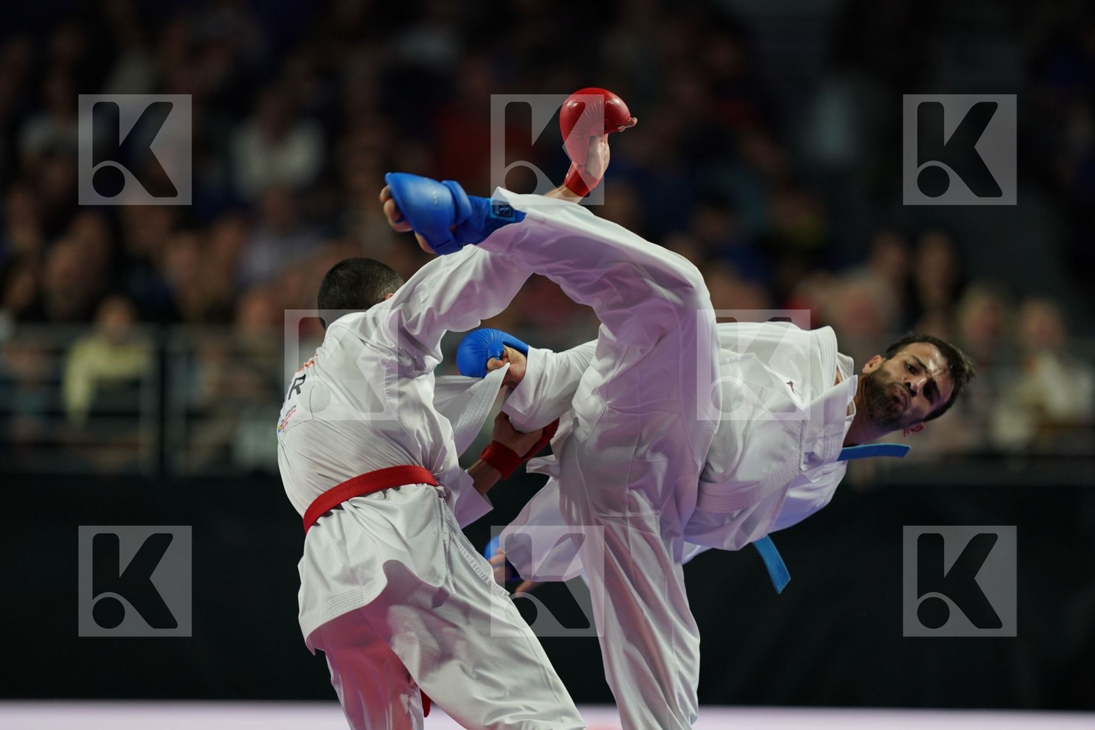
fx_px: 12166
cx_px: 548
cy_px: 365
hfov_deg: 5.2
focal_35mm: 400
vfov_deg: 3.4
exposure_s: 1/1000
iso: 1250
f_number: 2.8
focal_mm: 400
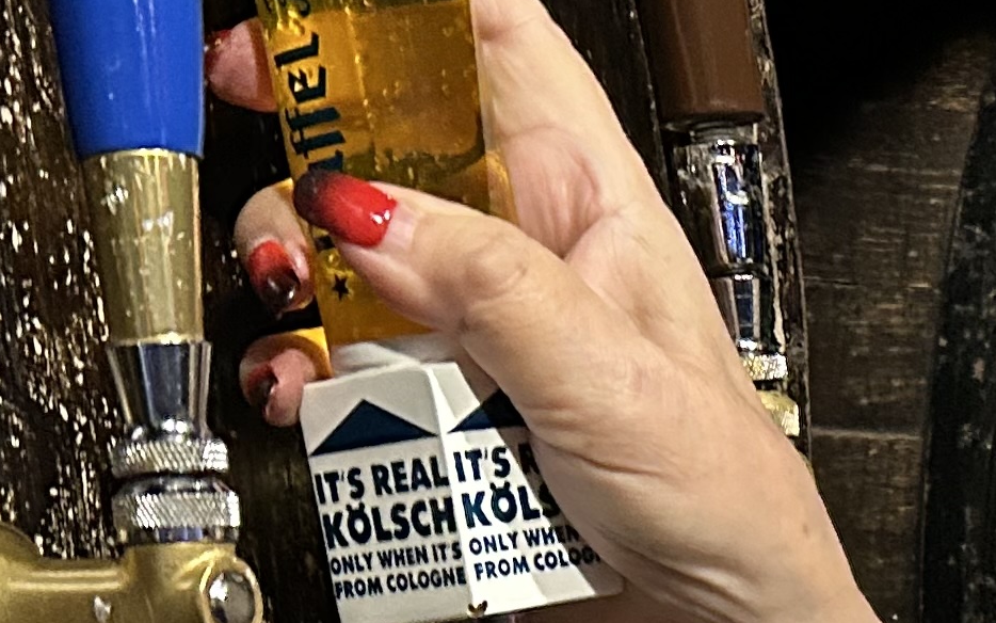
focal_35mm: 119
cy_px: 995
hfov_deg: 16.5
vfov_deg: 10.5
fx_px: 3231
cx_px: 1307
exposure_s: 1/60
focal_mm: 5.7
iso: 500
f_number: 1.5
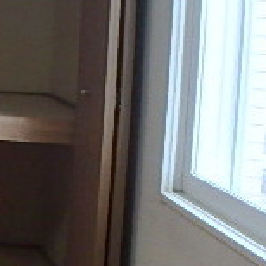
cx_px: -273
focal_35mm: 77
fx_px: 669
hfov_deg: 16.7
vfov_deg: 22.1
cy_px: 48
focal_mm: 3.7
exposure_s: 1/30
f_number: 3.5
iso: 320
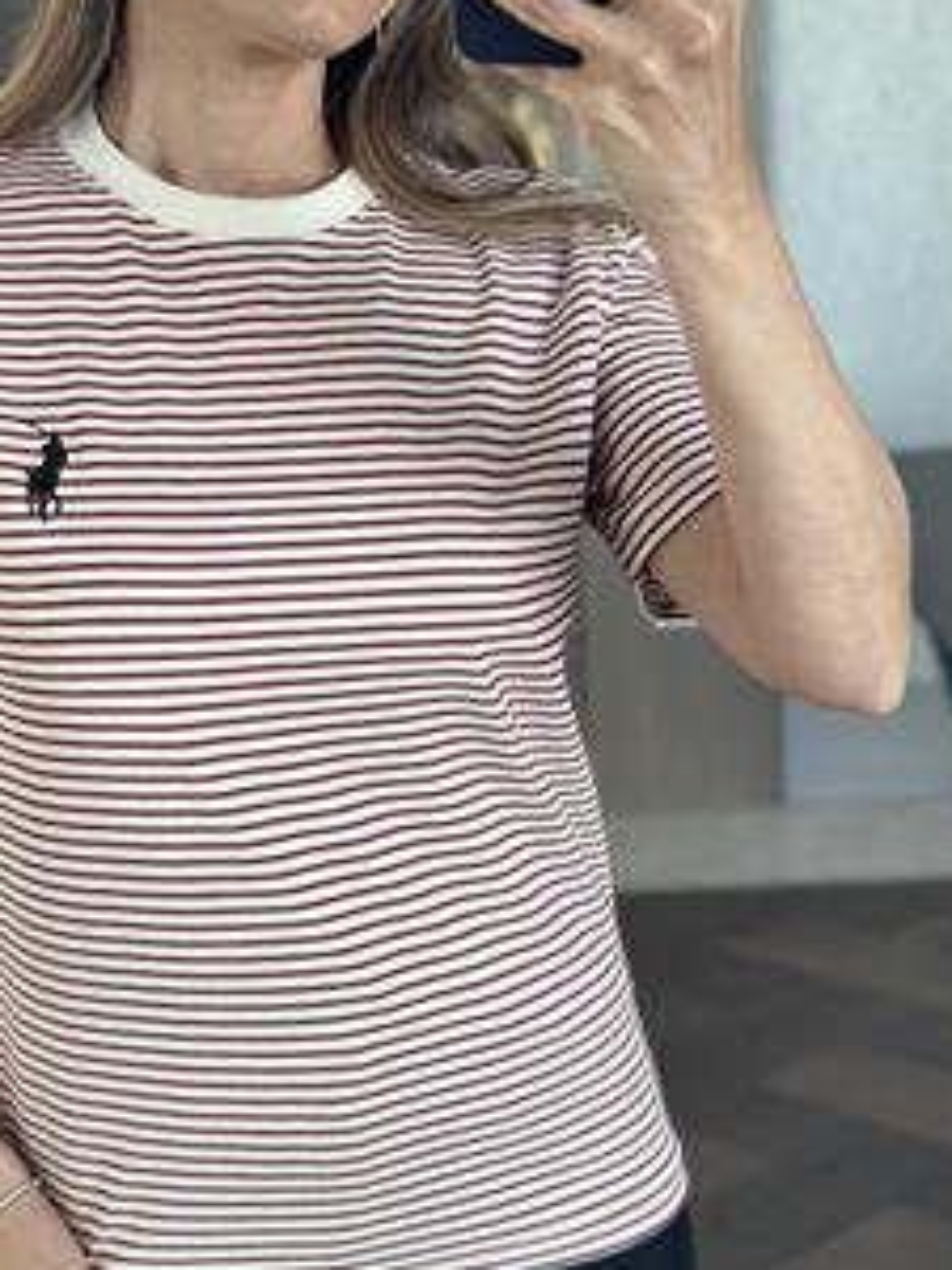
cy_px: 491
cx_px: 322
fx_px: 2970
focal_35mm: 81
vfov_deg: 24.1
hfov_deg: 18.2
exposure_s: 1/67
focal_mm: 6.86
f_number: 1.78
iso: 125
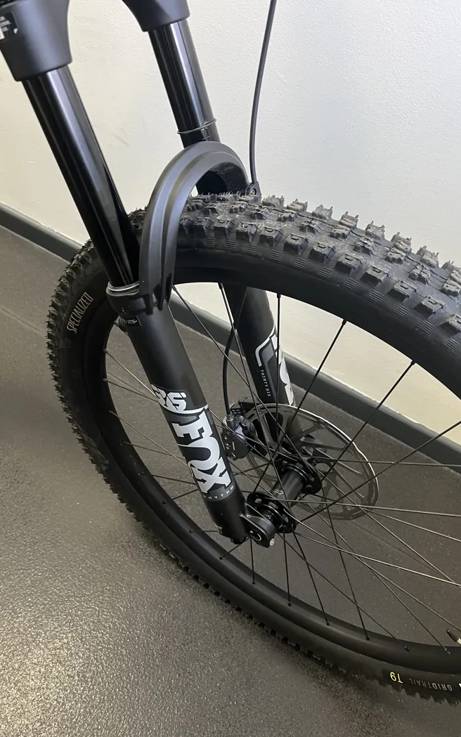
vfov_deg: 66.5
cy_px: 374
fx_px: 563
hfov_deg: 44.6
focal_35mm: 28
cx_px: 229
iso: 250
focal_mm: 5.1
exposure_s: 1/50
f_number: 1.6
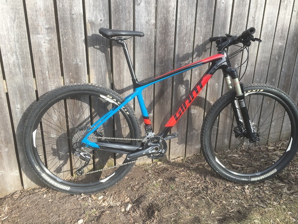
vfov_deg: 48.2
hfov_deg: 61.7
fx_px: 250
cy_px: 112
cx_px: 149
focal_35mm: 29
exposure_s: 1/375
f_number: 2.2
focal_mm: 4.15
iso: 25
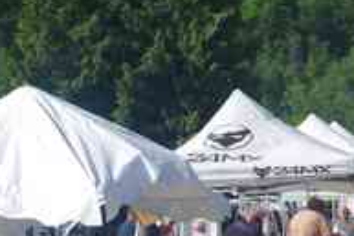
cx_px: 469
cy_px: 42
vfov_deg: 7.4
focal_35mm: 186
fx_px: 1830
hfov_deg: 10.8
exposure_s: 1/100
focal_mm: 24
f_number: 11
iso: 200
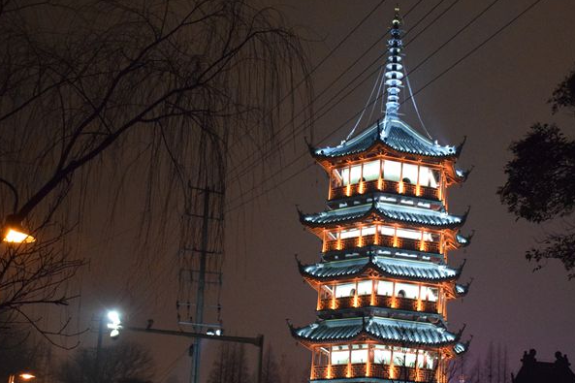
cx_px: 378
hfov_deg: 36.1
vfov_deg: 24.6
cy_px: 254
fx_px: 873
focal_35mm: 55
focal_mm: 27
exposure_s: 1/60
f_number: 4
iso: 6400
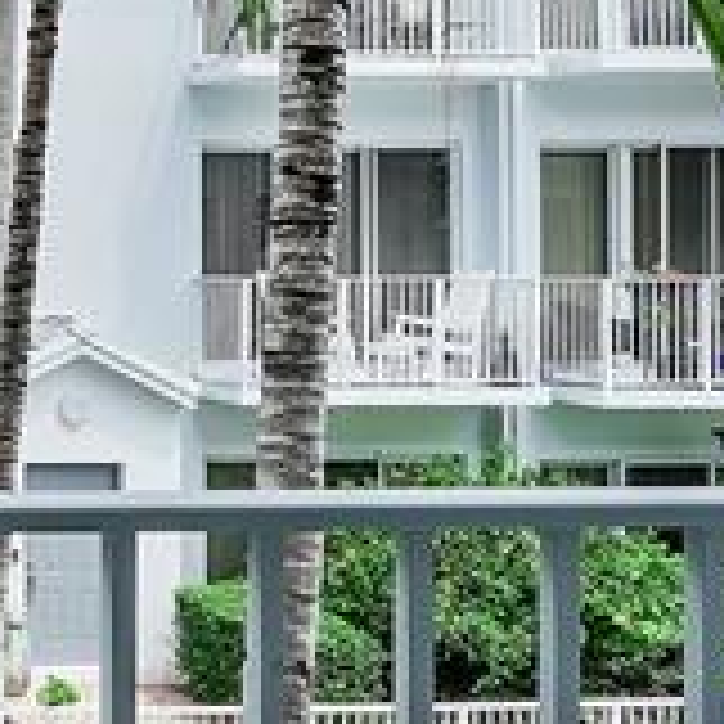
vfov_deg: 26.3
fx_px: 1538
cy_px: 220
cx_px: -585
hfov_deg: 19.6
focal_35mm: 65
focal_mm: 12
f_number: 16
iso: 100
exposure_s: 1/45
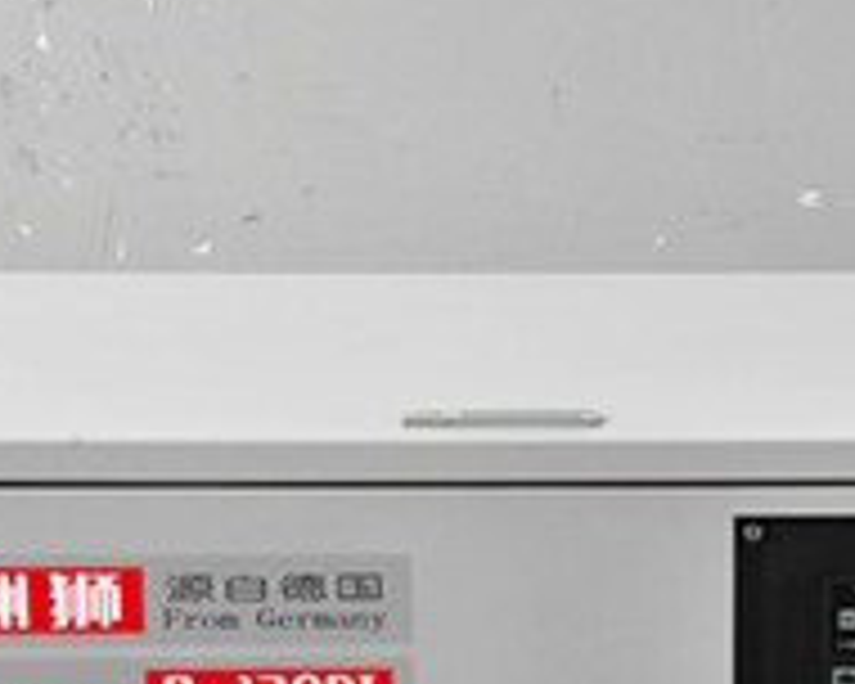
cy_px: 862
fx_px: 4656
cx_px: 634
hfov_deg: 10.5
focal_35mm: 184
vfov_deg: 8.3
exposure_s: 1/125
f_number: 14
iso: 160
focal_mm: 62
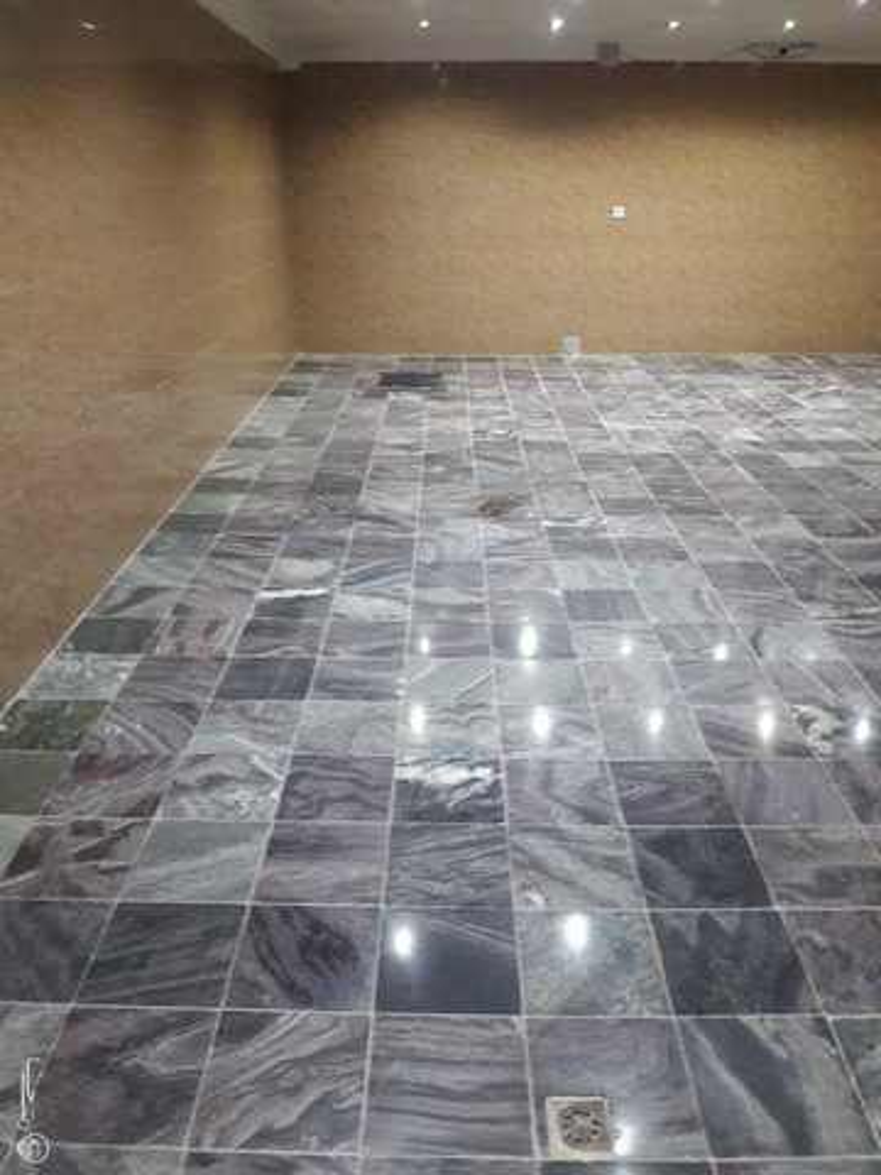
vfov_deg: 63.4
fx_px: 950
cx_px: 440
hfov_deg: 49.7
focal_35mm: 28
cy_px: 588
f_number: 1.9
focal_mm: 3.7
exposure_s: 1/17
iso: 200
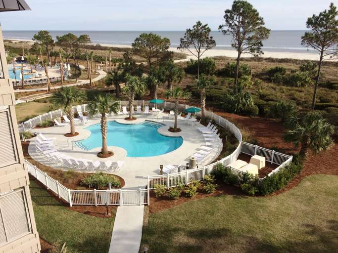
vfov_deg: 48.2
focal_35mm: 29
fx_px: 283
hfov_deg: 61.7
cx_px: 169
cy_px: 126
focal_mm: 4.15
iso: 32
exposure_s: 1/2160
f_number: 2.2
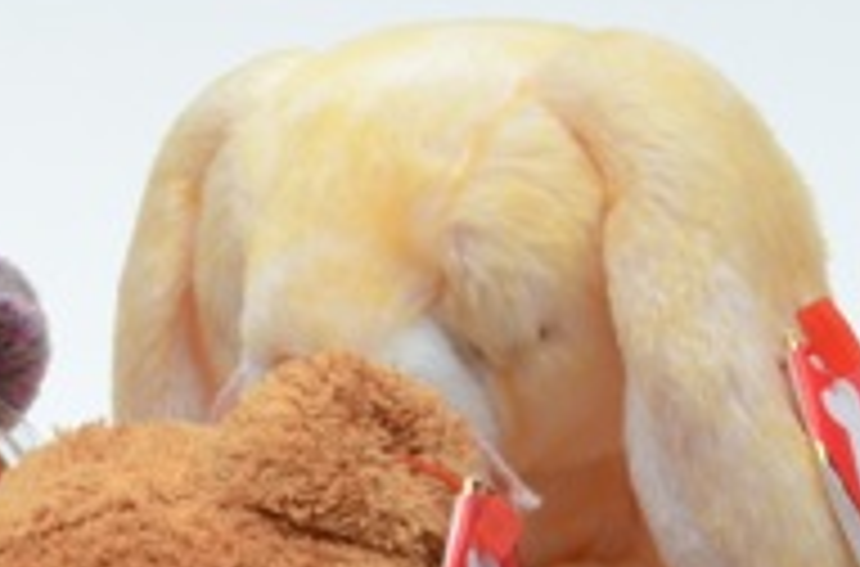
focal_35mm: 352
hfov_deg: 5.8
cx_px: -288
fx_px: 8381
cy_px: 814
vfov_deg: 3.9
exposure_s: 1/60
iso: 320
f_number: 13
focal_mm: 70
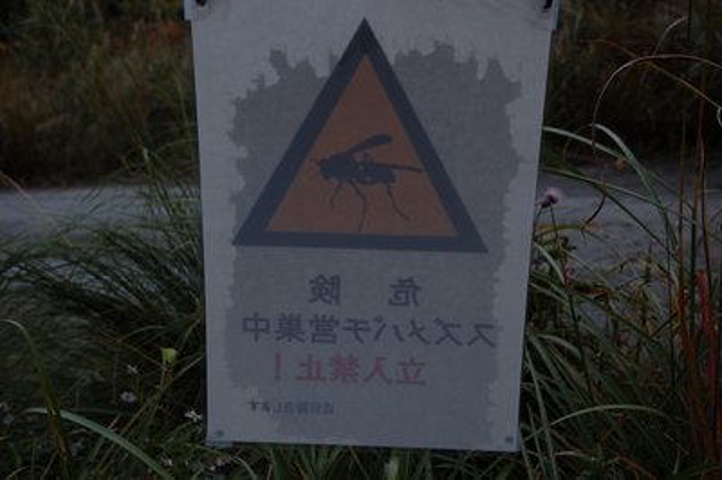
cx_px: 361
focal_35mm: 45
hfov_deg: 43.6
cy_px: 240
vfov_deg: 29.8
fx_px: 902
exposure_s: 1/125
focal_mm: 30
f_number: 5.6
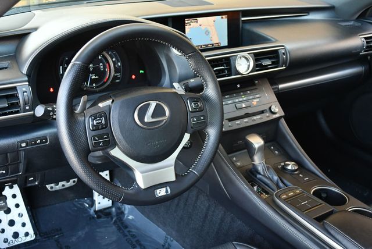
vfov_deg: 30.6
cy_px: 124
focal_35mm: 44
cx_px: 186
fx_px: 455
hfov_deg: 44.5
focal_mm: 22
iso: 1100
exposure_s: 1/125
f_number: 4
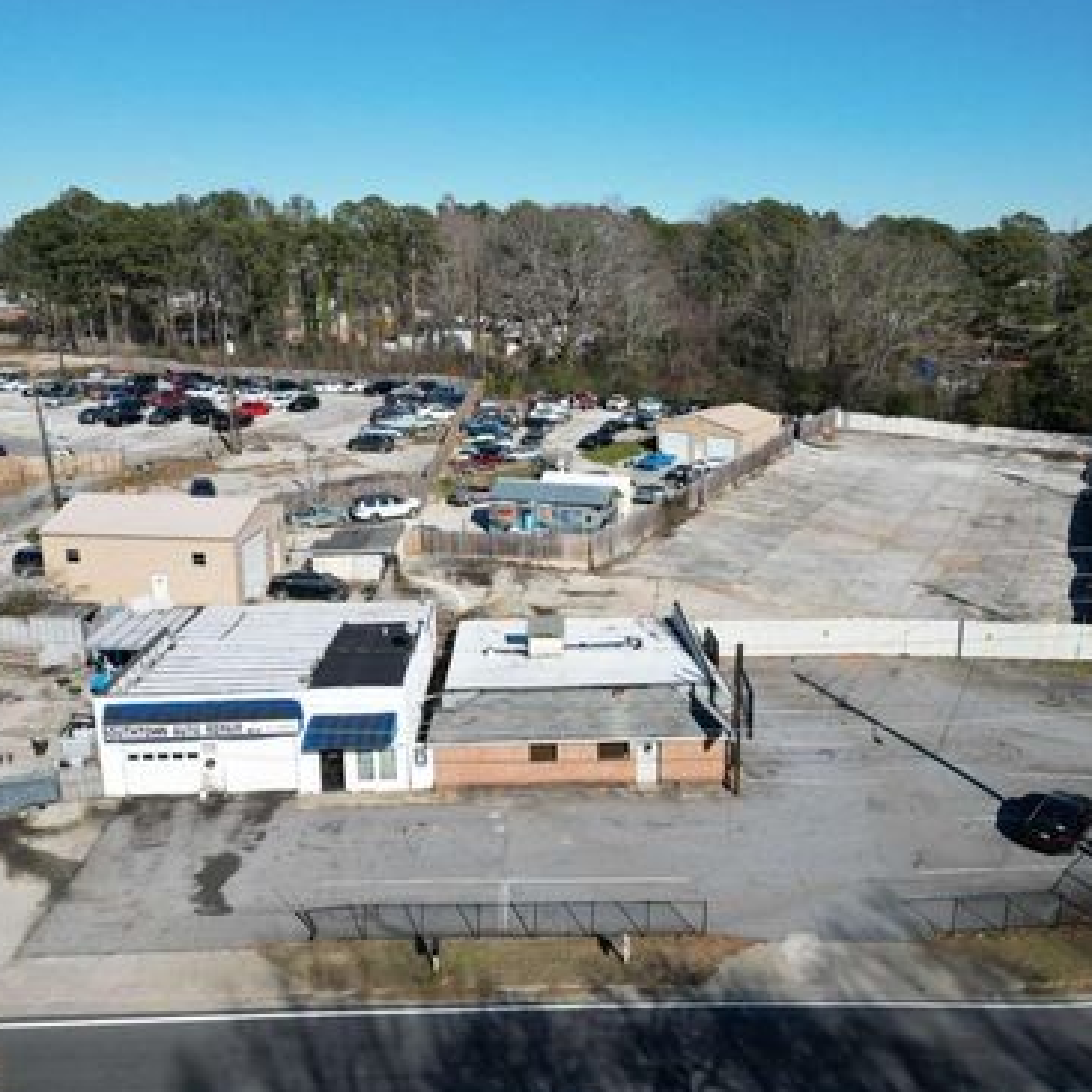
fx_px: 1035
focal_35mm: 29
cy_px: 545
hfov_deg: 55.6
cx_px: 582
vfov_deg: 55.6
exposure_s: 1/4000
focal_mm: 6.72
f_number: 1.7
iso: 130
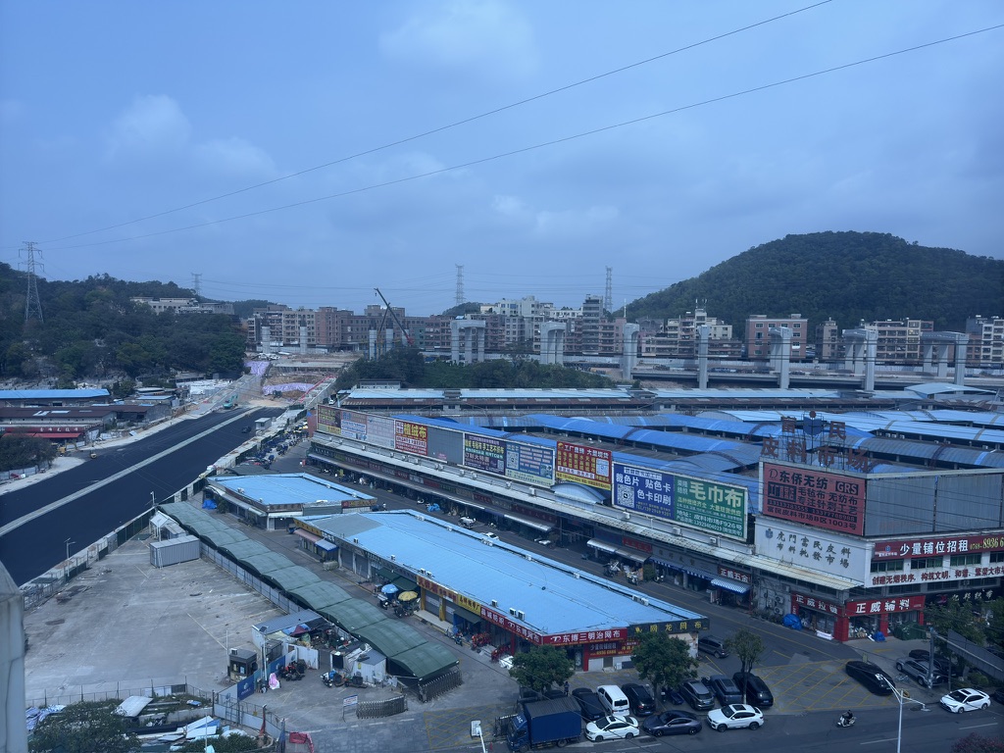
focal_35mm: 24
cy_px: 376
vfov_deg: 56.8
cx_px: 502
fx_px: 696
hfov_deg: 71.6
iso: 64
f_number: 1.78
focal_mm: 6.76
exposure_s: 1/4016
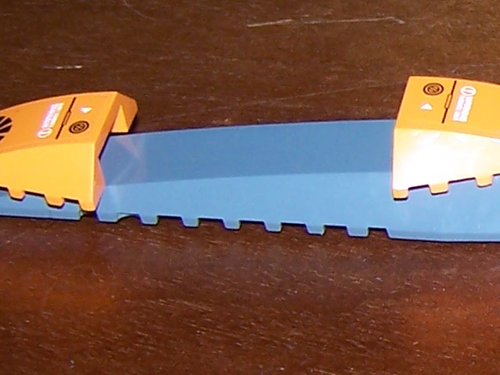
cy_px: 219
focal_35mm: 168
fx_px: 2426
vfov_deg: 8.8
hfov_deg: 11.0
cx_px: 886
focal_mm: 6.3
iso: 80
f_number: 2.8
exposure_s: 1/60
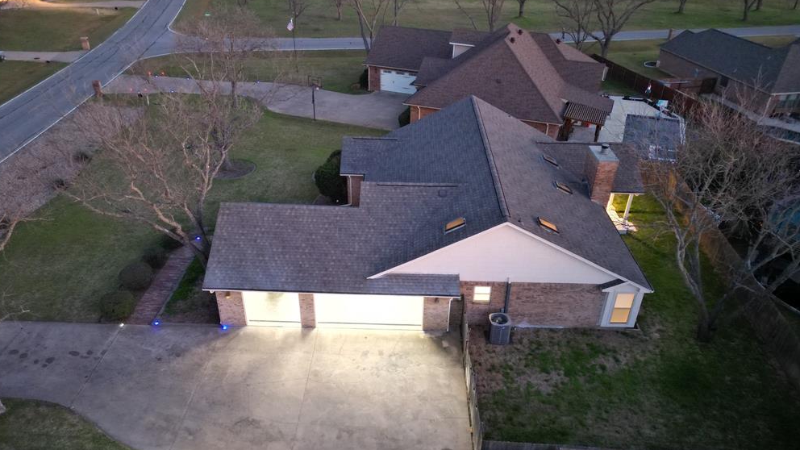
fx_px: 573
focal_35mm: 27
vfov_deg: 42.7
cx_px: 389
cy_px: 273
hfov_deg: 69.8
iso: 1100
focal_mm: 6.72
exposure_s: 1/8
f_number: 1.7
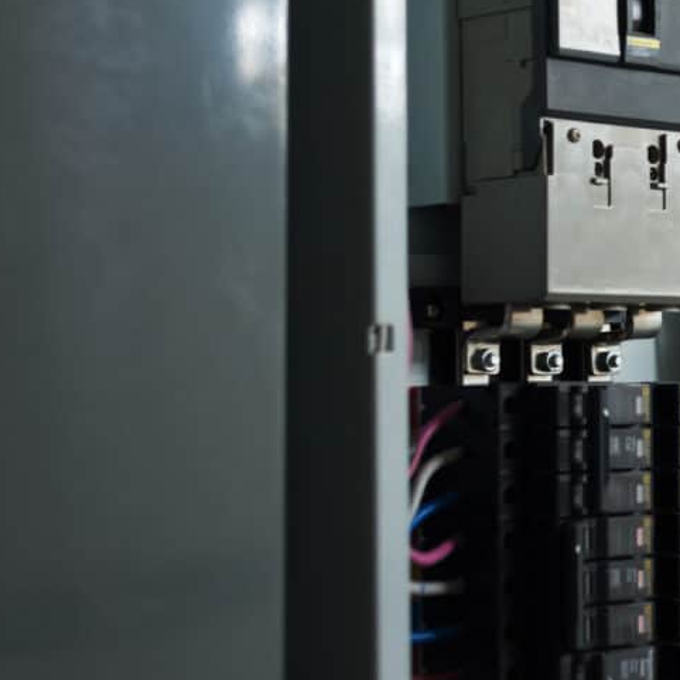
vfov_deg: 16.3
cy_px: 151
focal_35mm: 106
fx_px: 2356
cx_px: 831
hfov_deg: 15.8
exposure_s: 1/100
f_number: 2.8
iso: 400
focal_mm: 50
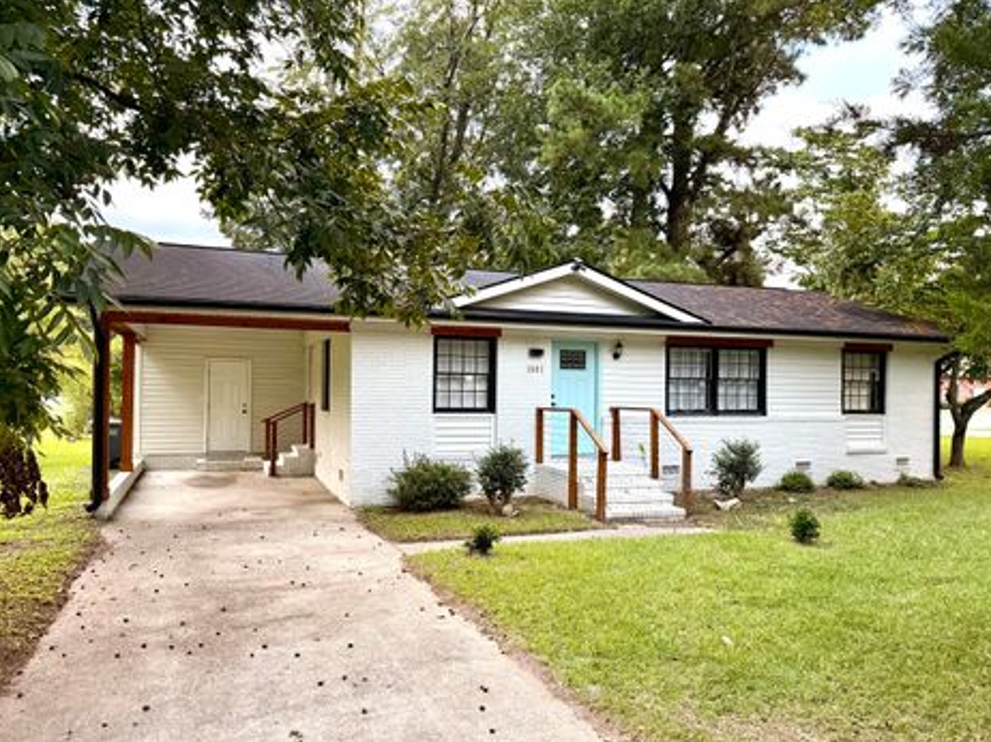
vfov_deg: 53.0
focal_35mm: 26
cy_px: 394
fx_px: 744
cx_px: 496
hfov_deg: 67.3
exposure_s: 1/60
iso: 500
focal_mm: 6.76
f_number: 1.78
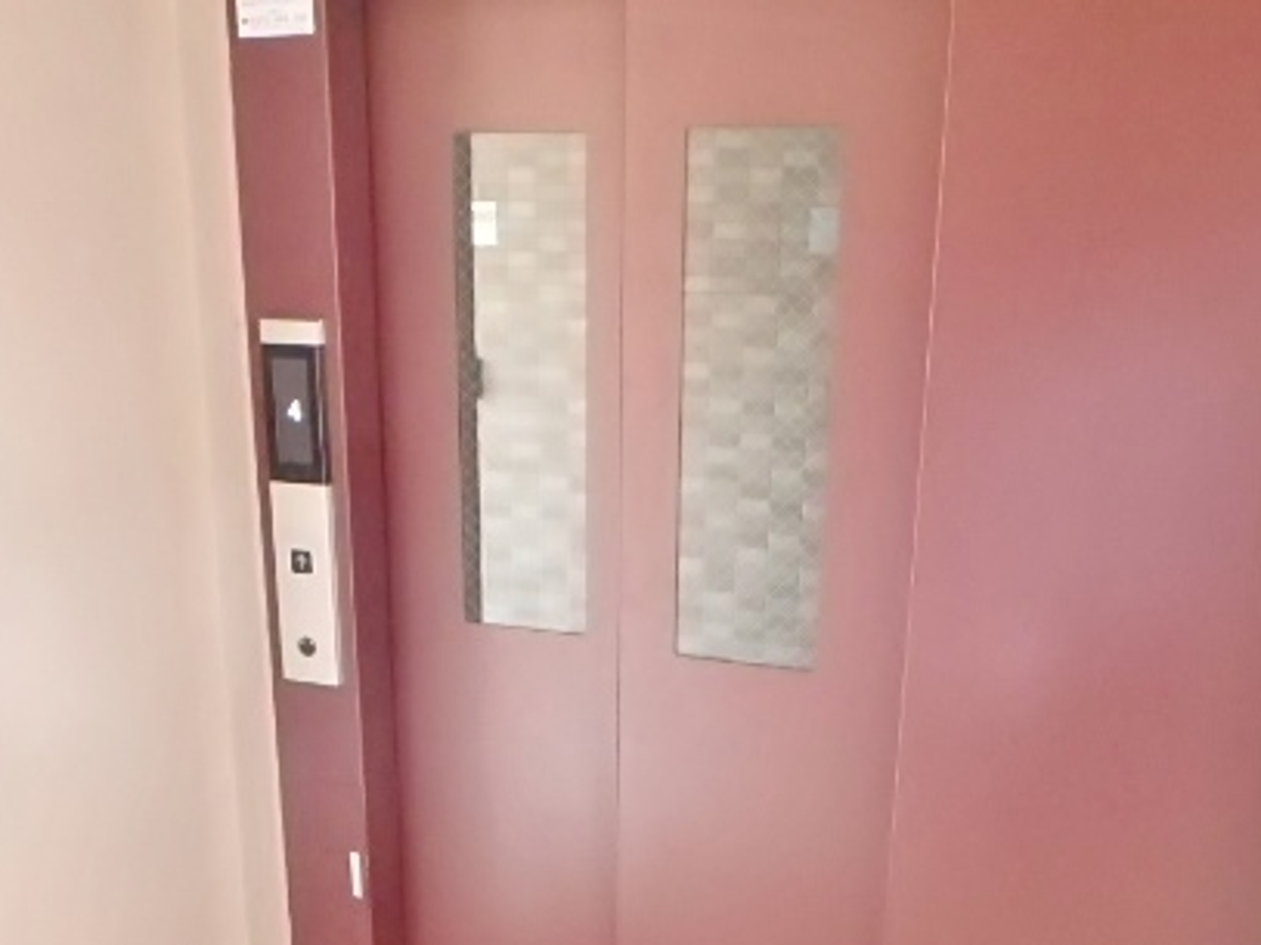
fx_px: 1202
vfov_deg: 42.6
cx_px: 672
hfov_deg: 55.3
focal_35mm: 33
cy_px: 595
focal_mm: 3.7
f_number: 3.5
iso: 1600
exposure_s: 1/15
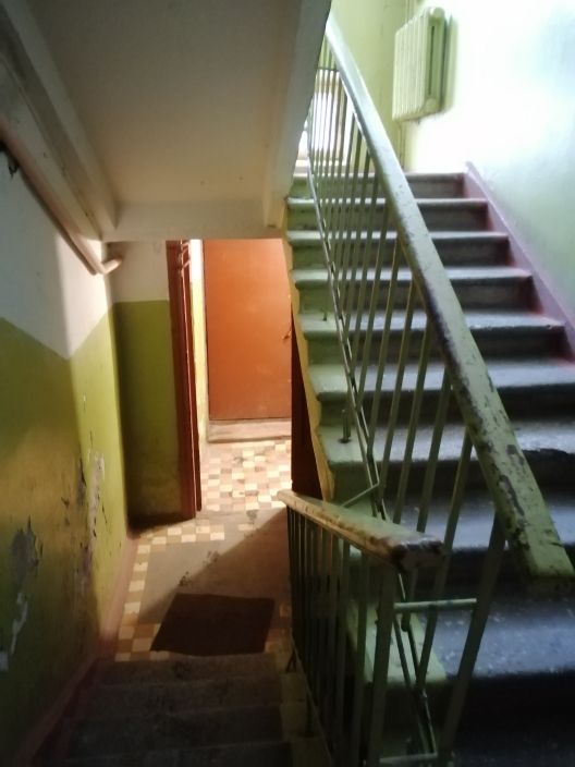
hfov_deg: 53.1
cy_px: 384
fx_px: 576
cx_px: 288
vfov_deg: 67.3
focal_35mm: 26
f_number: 1.8
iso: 1250
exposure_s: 1/16.7
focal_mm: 3.62
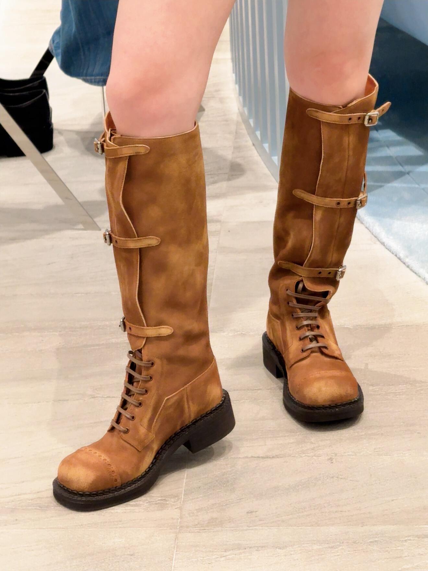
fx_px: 2094
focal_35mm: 127
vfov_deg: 15.5
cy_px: 286
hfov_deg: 11.7
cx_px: 214
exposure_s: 1/100
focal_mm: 15.66
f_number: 2.8
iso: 320
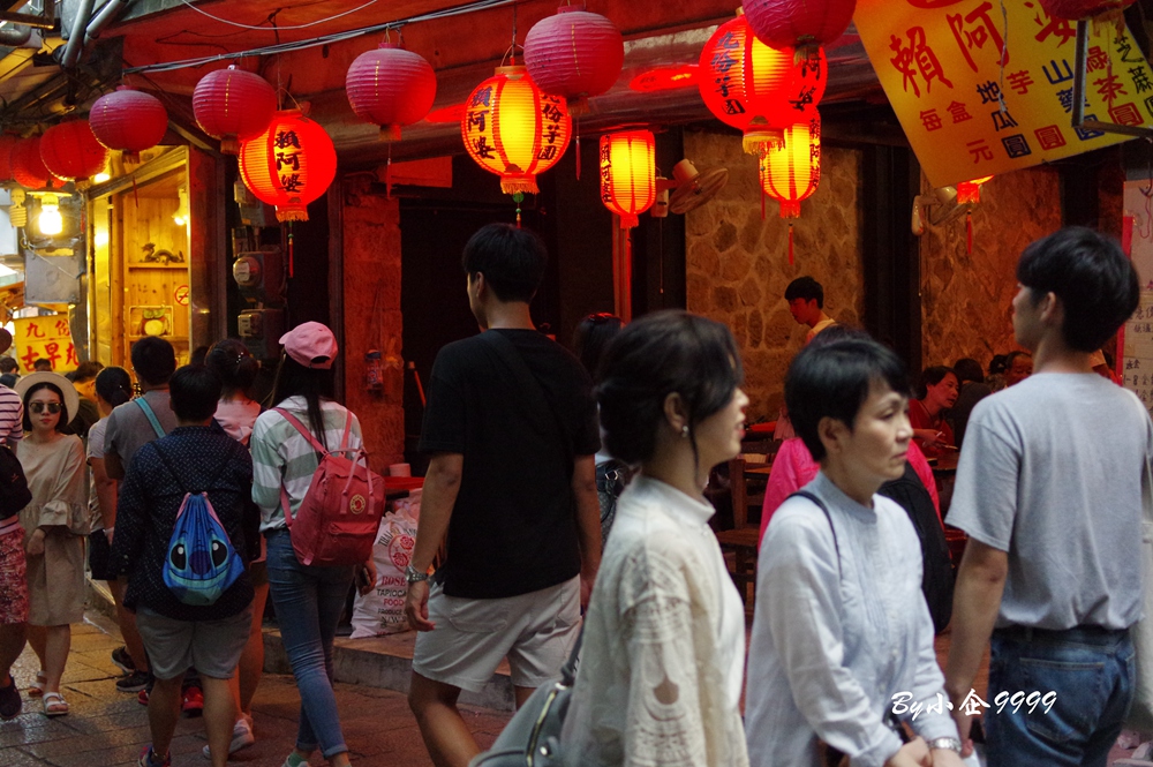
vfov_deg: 25.9
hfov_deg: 38.2
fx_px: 1664
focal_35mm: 52
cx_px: 576
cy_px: 384
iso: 3200
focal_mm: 35
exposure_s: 1/320
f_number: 2.8
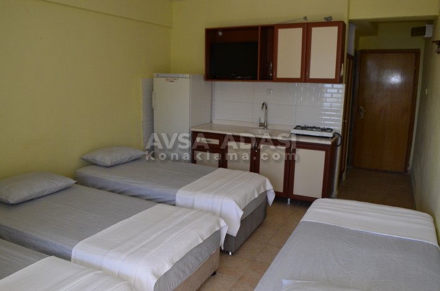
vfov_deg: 47.7
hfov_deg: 67.5
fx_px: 329
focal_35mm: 27
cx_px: 220
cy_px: 146
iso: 1000
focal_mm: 18
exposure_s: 1/200
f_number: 9.5
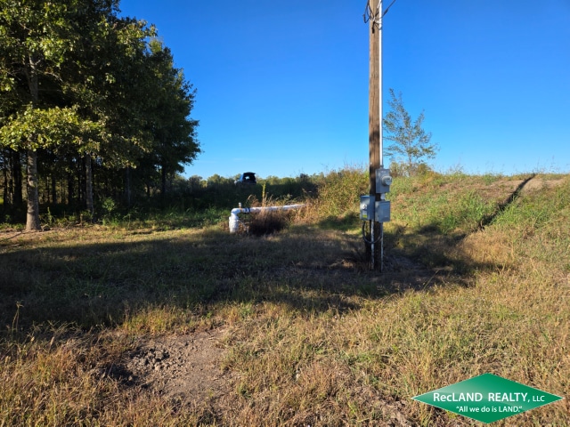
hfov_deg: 73.9
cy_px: 214
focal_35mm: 23
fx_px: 379
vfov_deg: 58.9
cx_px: 285
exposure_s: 1/1212
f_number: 1.8
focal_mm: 5.4
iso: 25
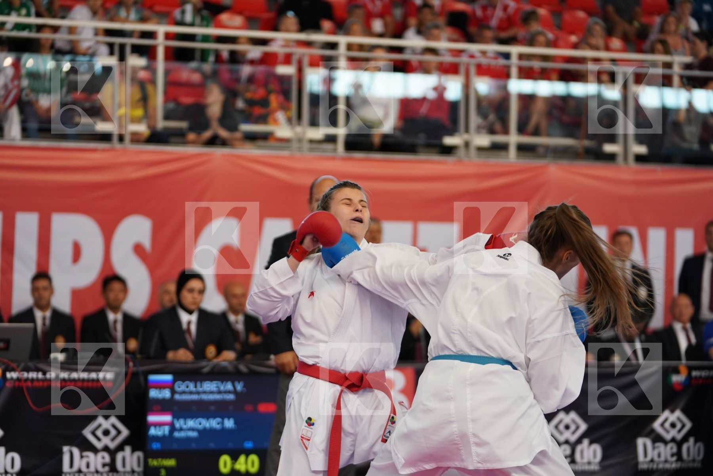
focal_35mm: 112
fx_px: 2218
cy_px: 238
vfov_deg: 12.2
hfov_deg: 18.3
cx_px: 356
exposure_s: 1/1000
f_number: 2.8
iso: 2000
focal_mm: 112
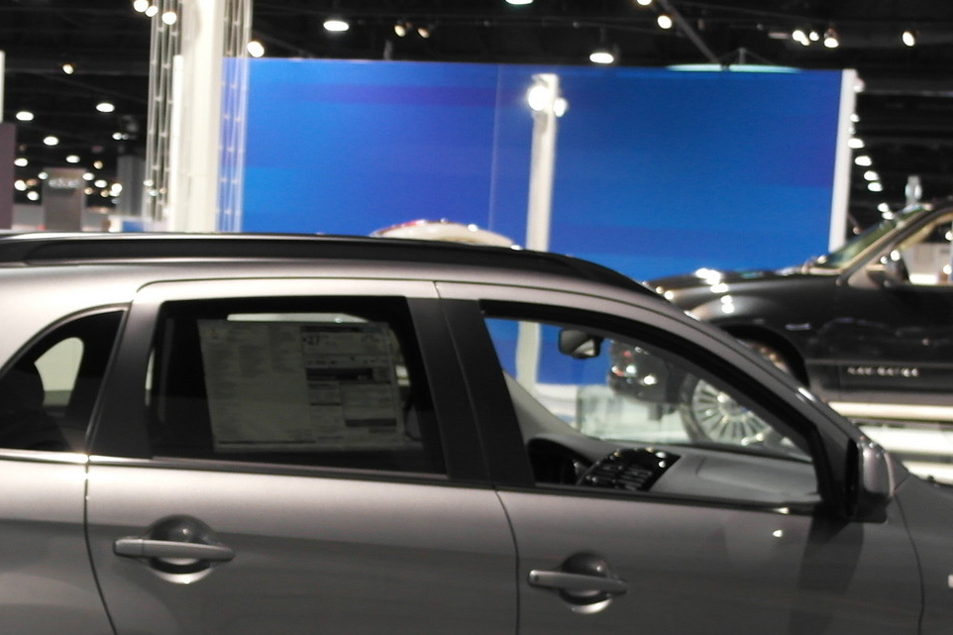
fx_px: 2064
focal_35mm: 78
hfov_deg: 25.8
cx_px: 305
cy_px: 553
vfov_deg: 17.3
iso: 400
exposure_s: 1/20
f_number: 3.5
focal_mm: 20
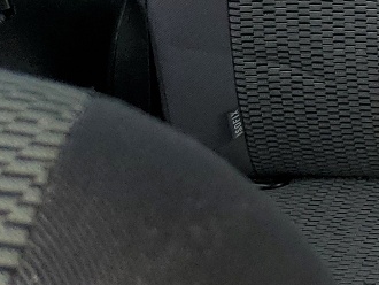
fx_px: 1381
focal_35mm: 126
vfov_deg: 10.4
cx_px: 882
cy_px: -360
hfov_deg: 12.6
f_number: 1.5
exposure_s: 1/175
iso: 50
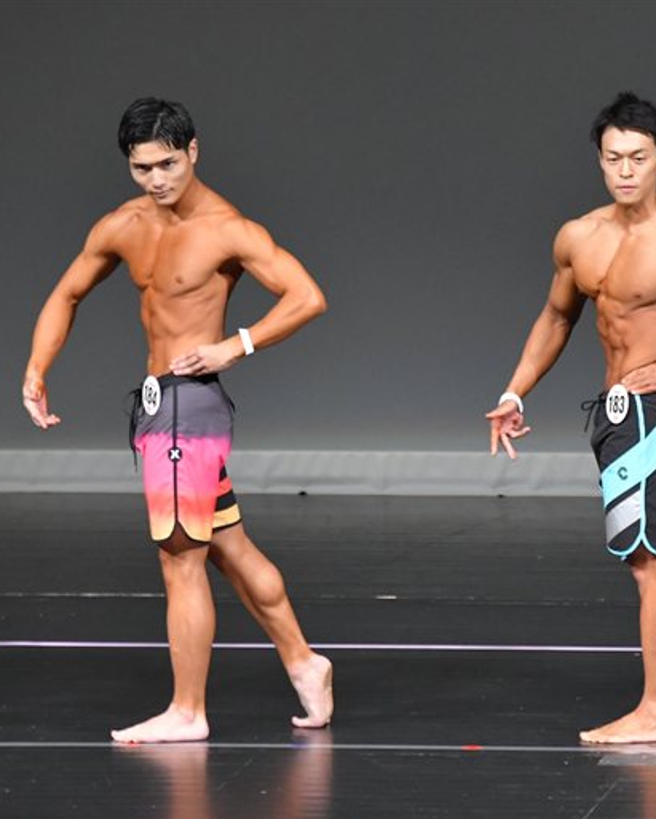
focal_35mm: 446
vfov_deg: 4.3
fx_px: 10814
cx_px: 569
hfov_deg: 3.5
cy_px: 410
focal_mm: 210
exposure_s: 1/400
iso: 5000
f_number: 5.6
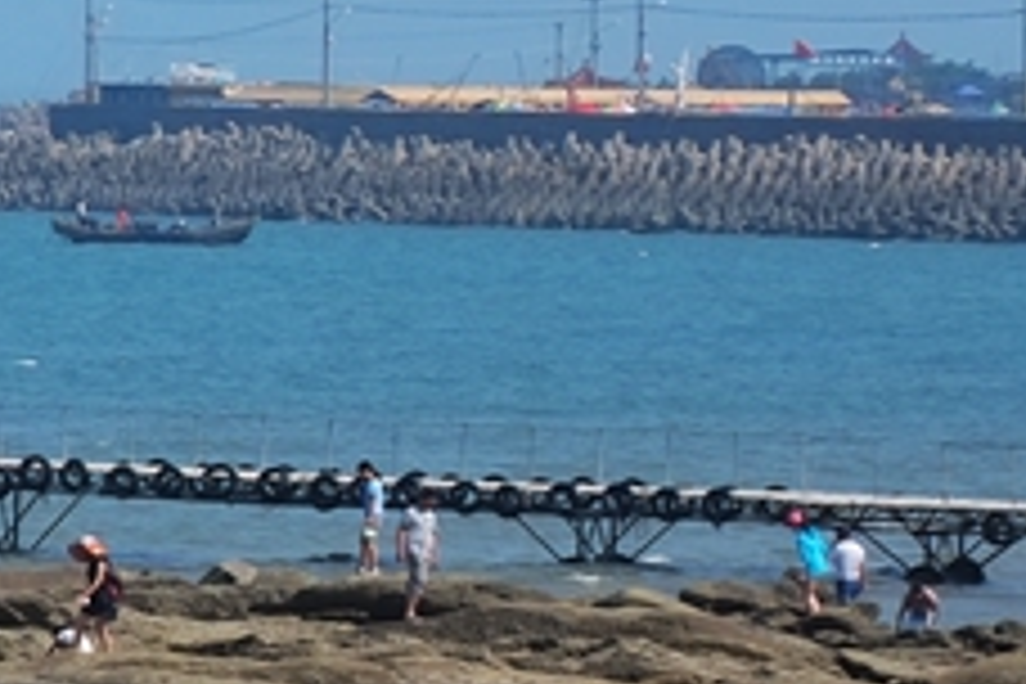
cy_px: 230
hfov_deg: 4.6
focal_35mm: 437
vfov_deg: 3.1
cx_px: -1611
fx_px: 12454
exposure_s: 1/420
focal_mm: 55
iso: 100
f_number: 6.4
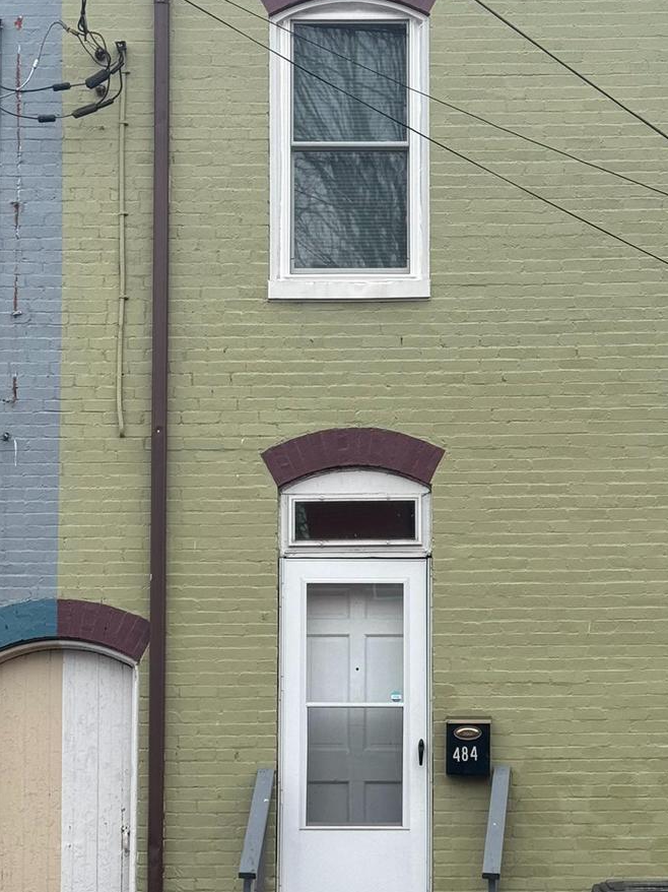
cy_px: 590
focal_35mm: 84
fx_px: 2162
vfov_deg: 23.2
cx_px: 452
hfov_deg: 17.5
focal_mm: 6.76
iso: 64
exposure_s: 1/1215
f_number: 1.78
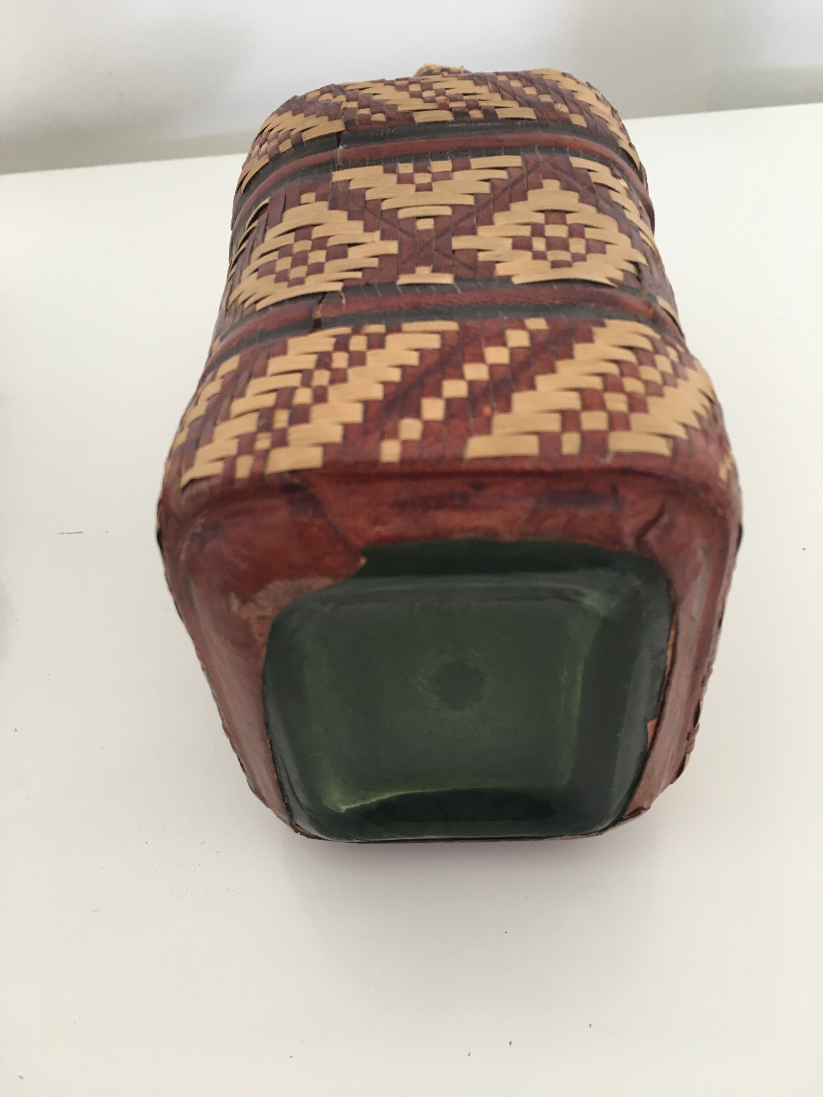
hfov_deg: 48.2
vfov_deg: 61.7
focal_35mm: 29
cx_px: 412
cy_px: 548
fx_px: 919
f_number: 2.2
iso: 100
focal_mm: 4.15
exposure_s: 1/33
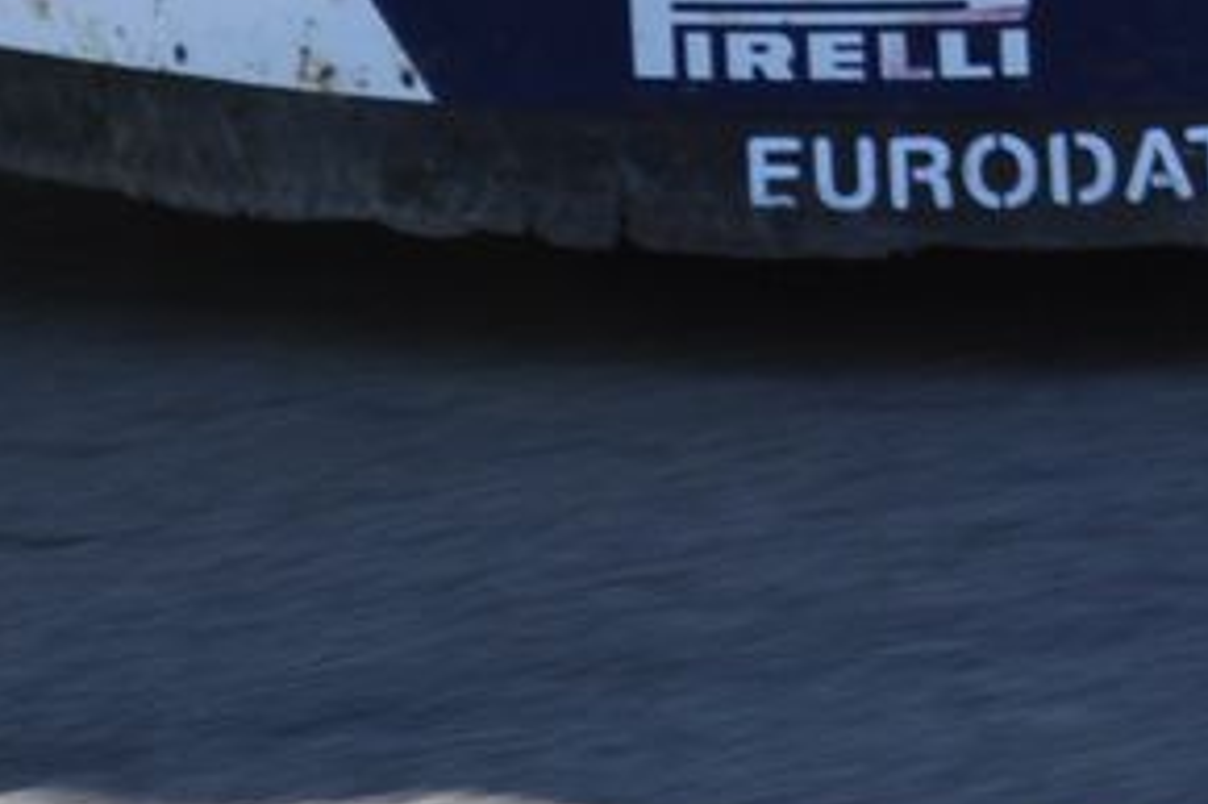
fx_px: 29134
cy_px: -929
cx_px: 1954
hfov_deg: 2.4
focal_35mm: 869
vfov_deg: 1.6
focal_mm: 105
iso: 220
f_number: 5.6
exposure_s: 1/500
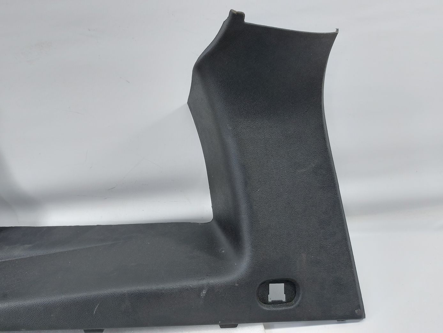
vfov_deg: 56.8
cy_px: 166
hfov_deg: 71.6
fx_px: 307
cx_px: 222
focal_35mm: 24
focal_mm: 5.23
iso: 64
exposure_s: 1/50
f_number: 1.8
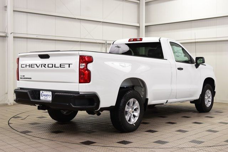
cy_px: 76
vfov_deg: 26.5
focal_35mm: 51
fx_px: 323
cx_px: 114
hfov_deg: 38.9
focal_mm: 34
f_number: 7.1
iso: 640
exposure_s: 1/30
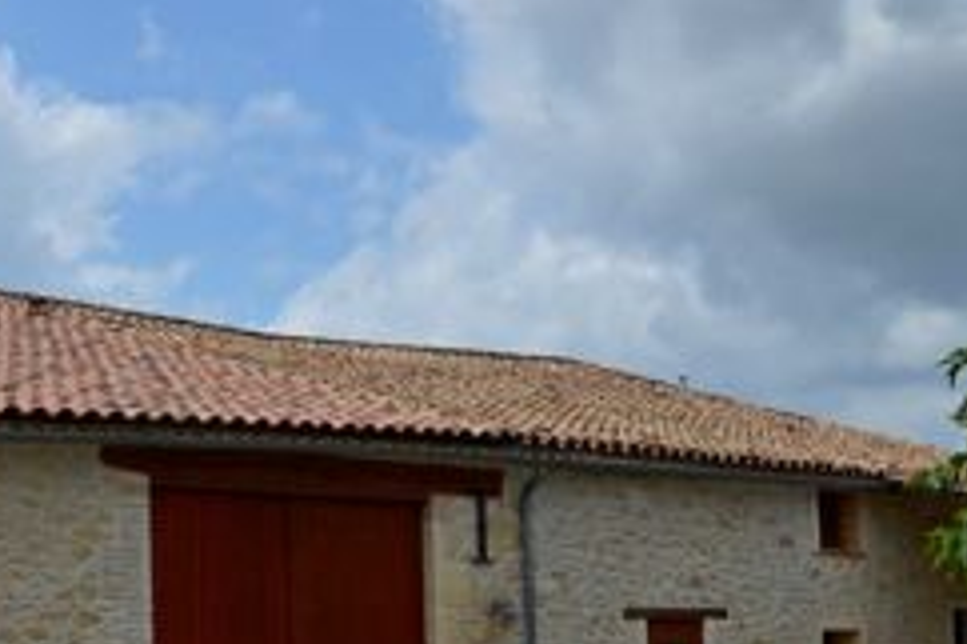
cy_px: 612
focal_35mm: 65
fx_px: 1757
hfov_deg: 30.1
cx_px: 202
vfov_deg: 20.2
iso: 100
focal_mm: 15
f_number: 9
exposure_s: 1/320
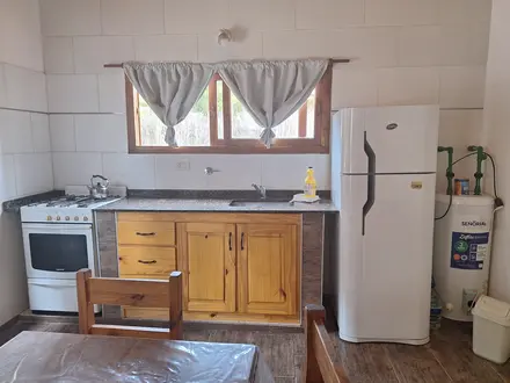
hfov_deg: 73.9
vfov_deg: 58.9
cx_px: 255
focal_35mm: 23
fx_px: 339
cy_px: 192
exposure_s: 1/50
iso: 80
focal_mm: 5.54
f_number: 1.8
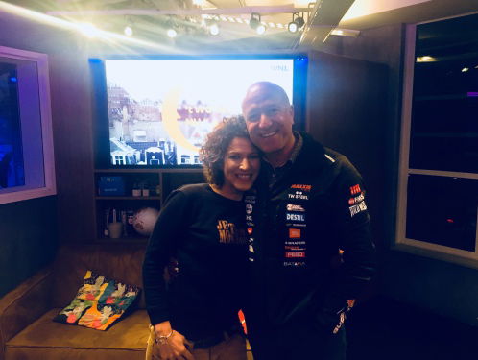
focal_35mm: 29
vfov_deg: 48.3
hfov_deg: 61.6
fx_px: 401
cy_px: 180
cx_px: 239
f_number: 2.2
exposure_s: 1/25
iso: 200
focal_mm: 4.15
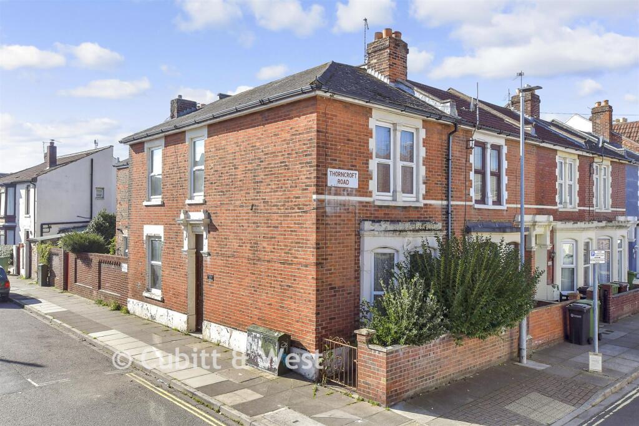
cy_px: 213
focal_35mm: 28
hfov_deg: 65.5
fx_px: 497
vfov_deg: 46.4
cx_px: 320
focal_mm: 19
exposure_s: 1/1000
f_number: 8
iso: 500
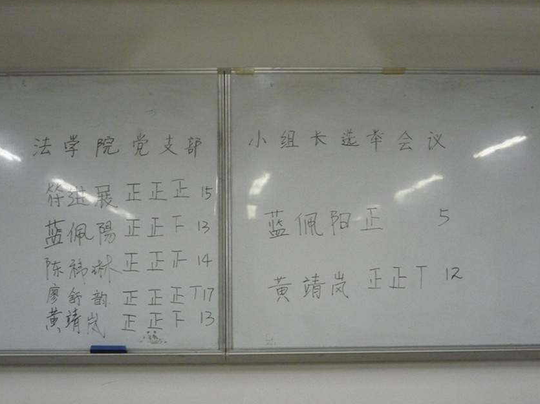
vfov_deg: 26.5
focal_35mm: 55
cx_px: 269
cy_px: 201
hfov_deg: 35.0
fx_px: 857
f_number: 5.2
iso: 800
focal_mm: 9.5
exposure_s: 1/40
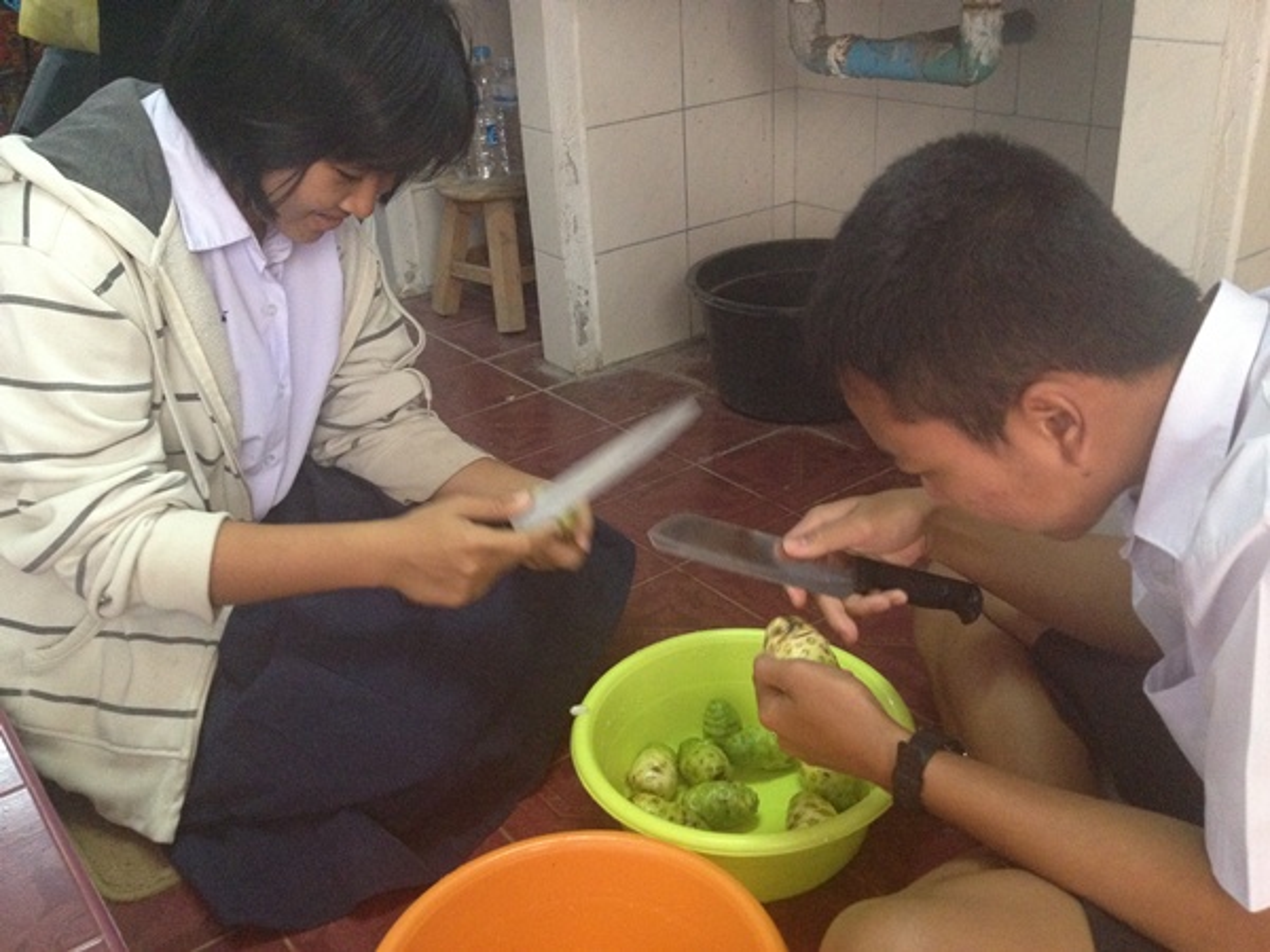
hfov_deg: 52.6
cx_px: 635
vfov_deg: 40.7
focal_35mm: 35
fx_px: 1284
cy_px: 476
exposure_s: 1/20
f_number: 2.4
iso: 400
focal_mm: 4.28
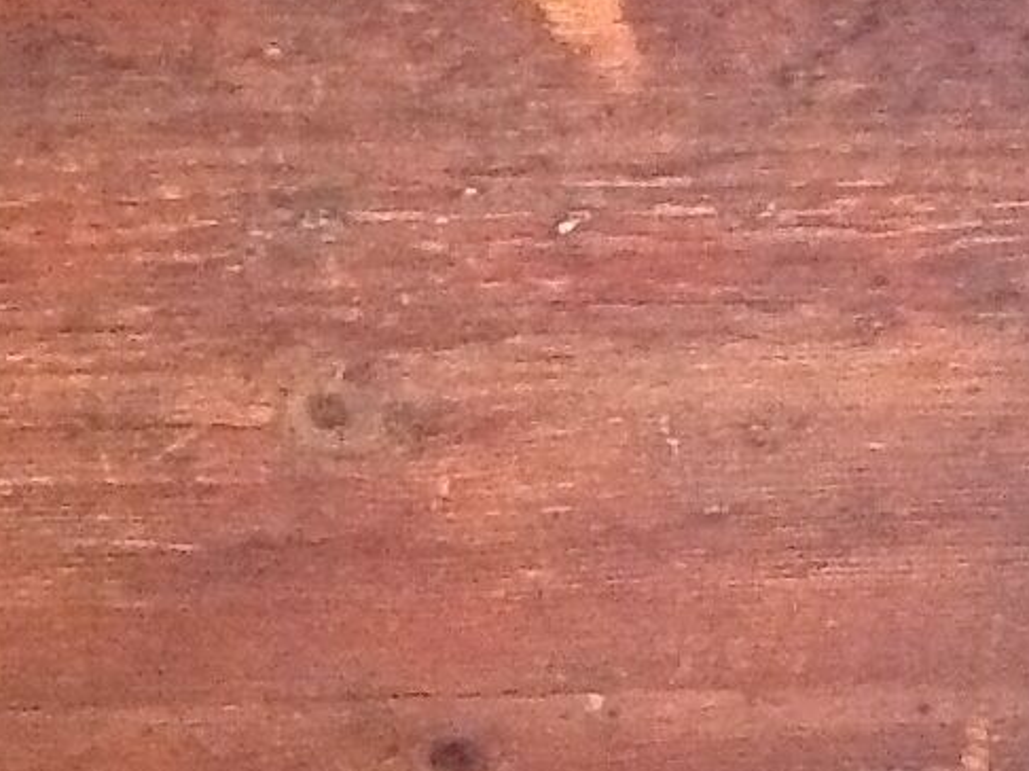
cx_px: 599
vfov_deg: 17.0
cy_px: 396
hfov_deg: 22.5
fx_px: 2585
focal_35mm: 87
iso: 640
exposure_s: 1/15
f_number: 2.4
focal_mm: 2.03
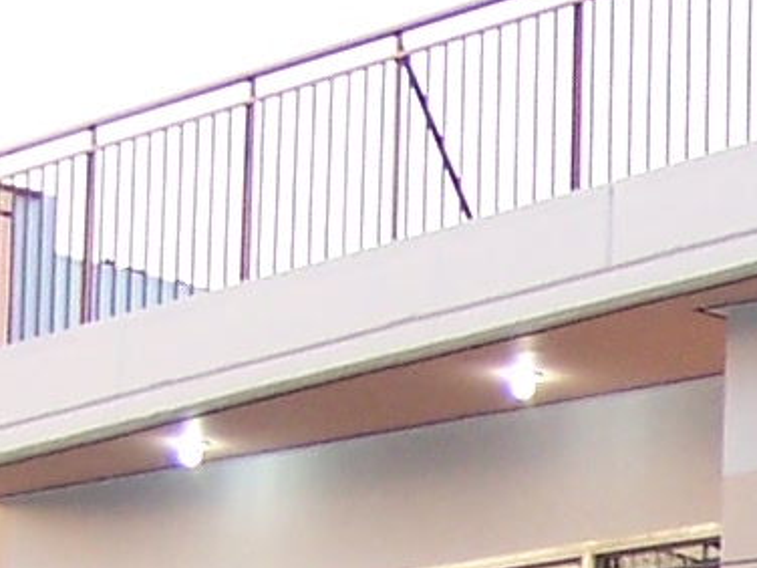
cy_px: 1501
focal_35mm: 260
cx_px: 2062
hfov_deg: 7.0
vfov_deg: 5.5
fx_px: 5686
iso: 100
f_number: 2.8
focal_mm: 6.3
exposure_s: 1/60
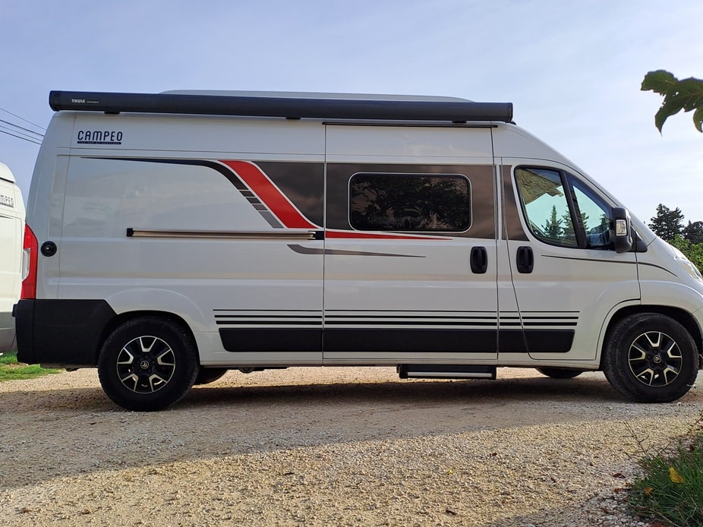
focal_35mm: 27
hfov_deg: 65.3
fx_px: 548
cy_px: 264
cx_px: 367
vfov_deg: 51.3
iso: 32
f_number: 1.8
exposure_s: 1/1250
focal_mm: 4.65
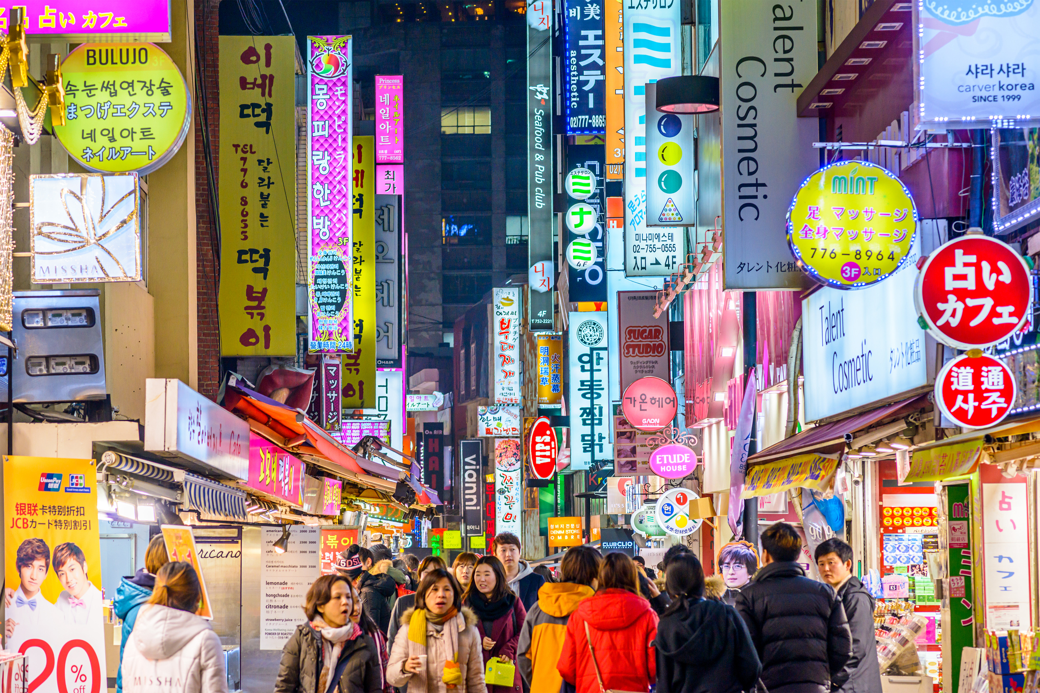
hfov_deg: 23.9
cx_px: 520
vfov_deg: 16.1
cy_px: 346
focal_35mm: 85
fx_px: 2455
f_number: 5
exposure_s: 1/100
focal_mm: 85
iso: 450
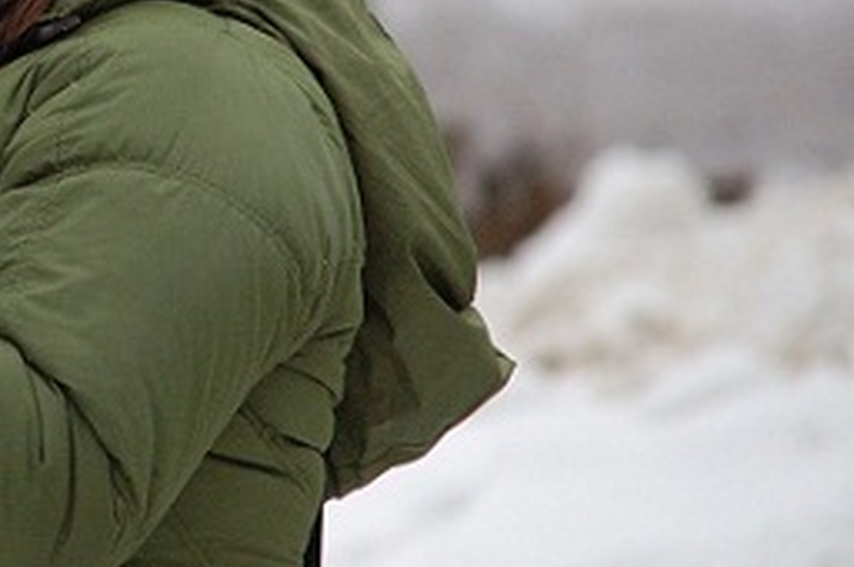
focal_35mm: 825
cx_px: -3
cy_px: 87
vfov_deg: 1.7
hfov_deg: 2.5
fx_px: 19546
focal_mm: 260
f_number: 5.6
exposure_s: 1/500
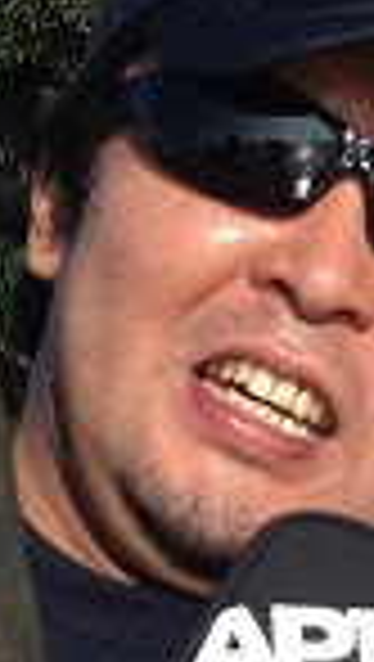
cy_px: 1286
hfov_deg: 6.4
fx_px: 3358
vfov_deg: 10.4
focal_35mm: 191
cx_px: 178
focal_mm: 4.28
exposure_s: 1/1672
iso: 50
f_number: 2.4
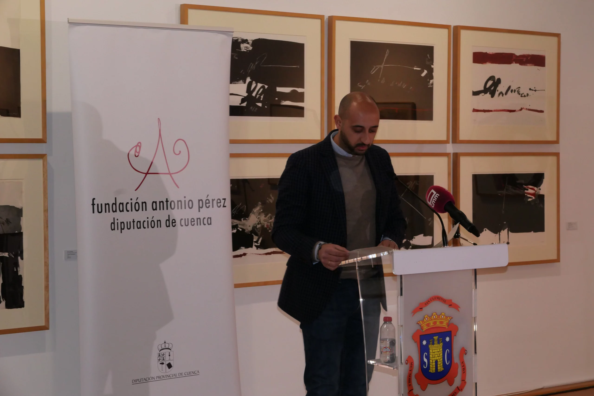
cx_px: 297
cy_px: 198
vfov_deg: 18.2
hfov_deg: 27.0
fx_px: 1238
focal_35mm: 75
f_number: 9
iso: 1600
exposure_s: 1/25
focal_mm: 34
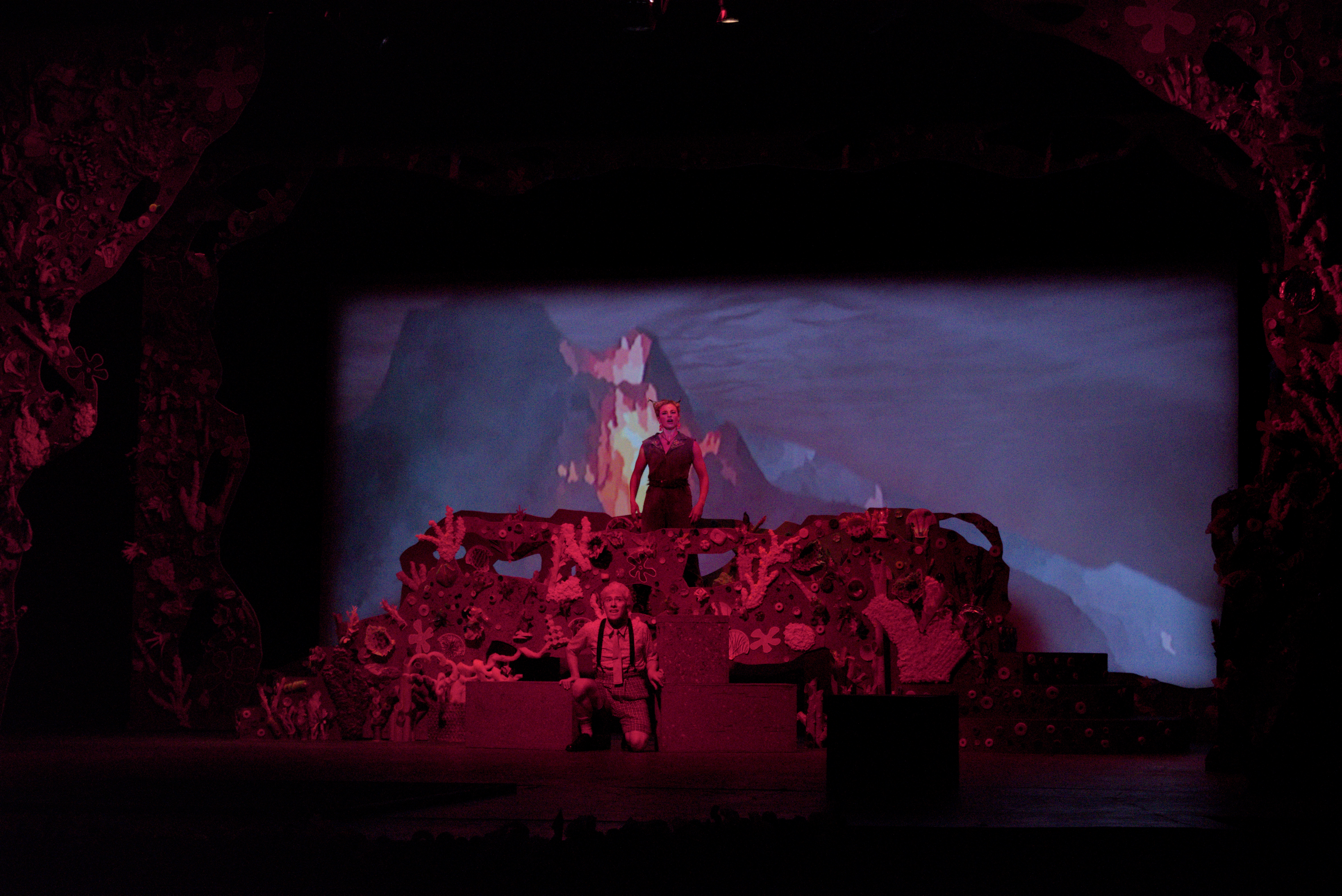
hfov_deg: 28.1
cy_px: 448
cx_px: 671
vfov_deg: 18.9
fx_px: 2685
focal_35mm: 72
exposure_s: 1/60
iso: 3200
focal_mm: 48
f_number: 5.3
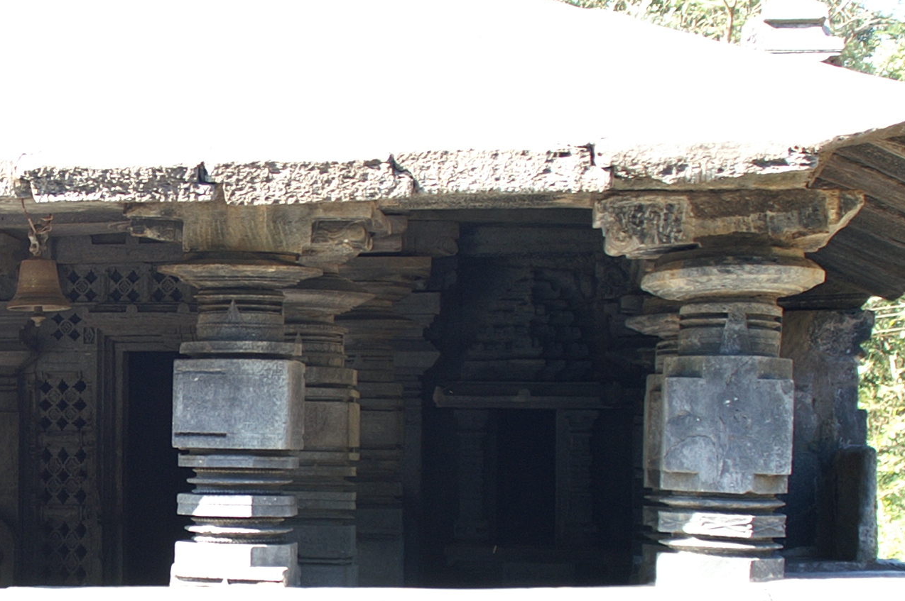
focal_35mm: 85
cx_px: -47
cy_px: 470
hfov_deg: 22.8
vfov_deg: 15.9
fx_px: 2135
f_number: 3.5
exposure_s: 1/125
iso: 100
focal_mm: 24
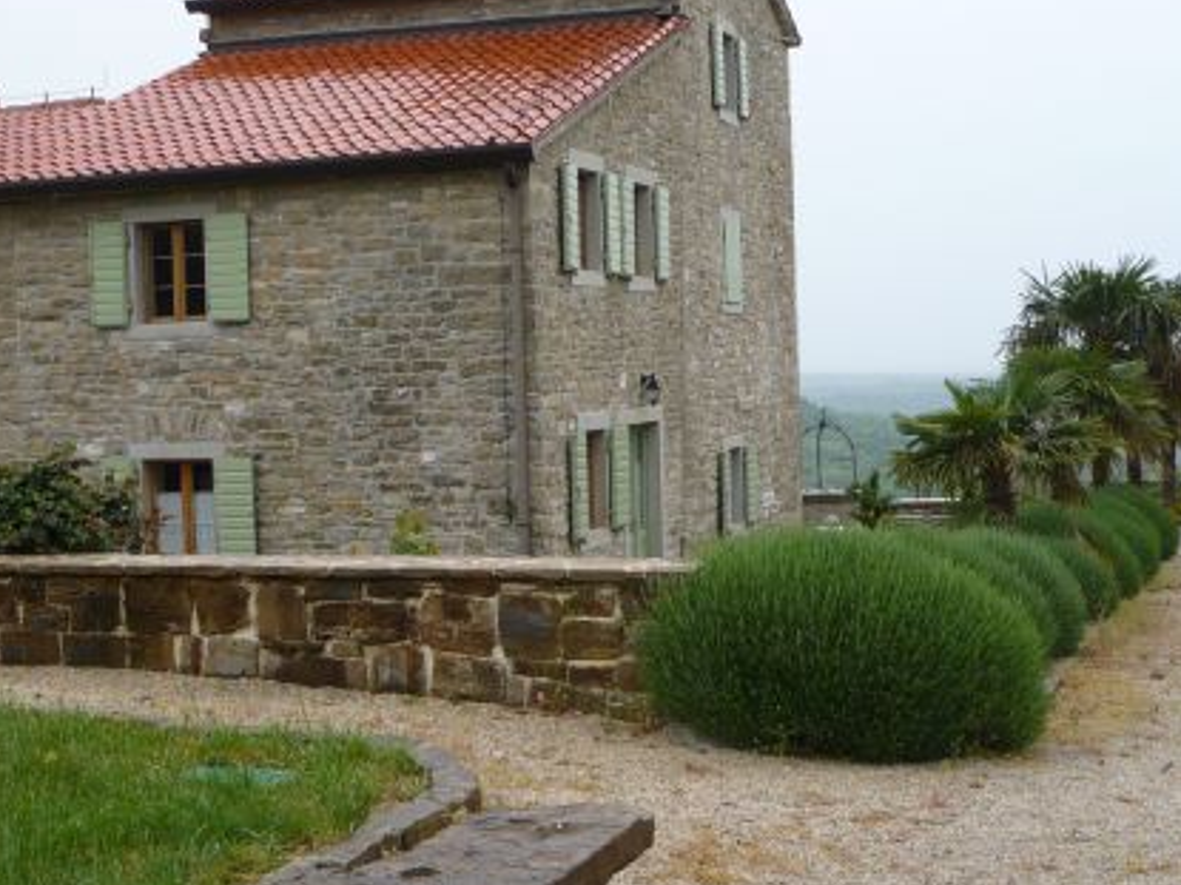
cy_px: 418
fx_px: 1842
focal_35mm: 54
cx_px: 441
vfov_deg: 27.0
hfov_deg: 35.4
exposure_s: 1/400
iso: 100
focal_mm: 5.8
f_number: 2.8
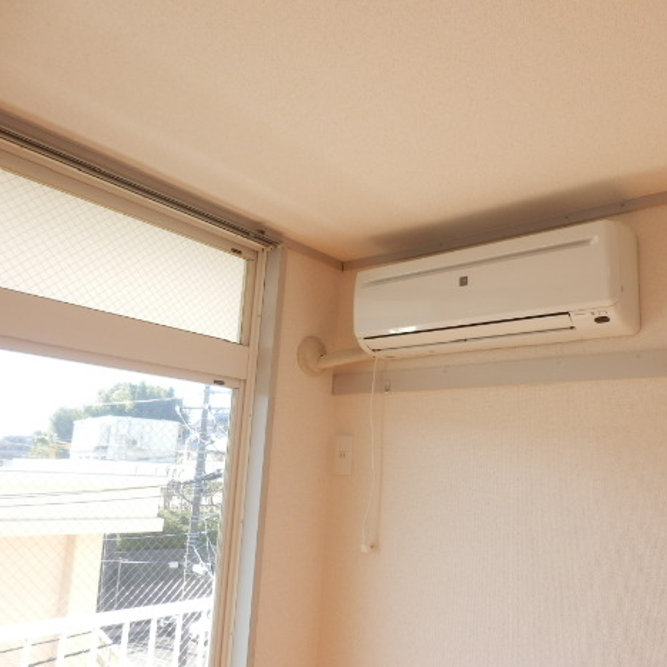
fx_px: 632
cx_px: 395
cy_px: 341
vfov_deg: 55.6
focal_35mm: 29
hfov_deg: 55.3
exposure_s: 1/250
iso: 200
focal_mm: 4.2
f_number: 3
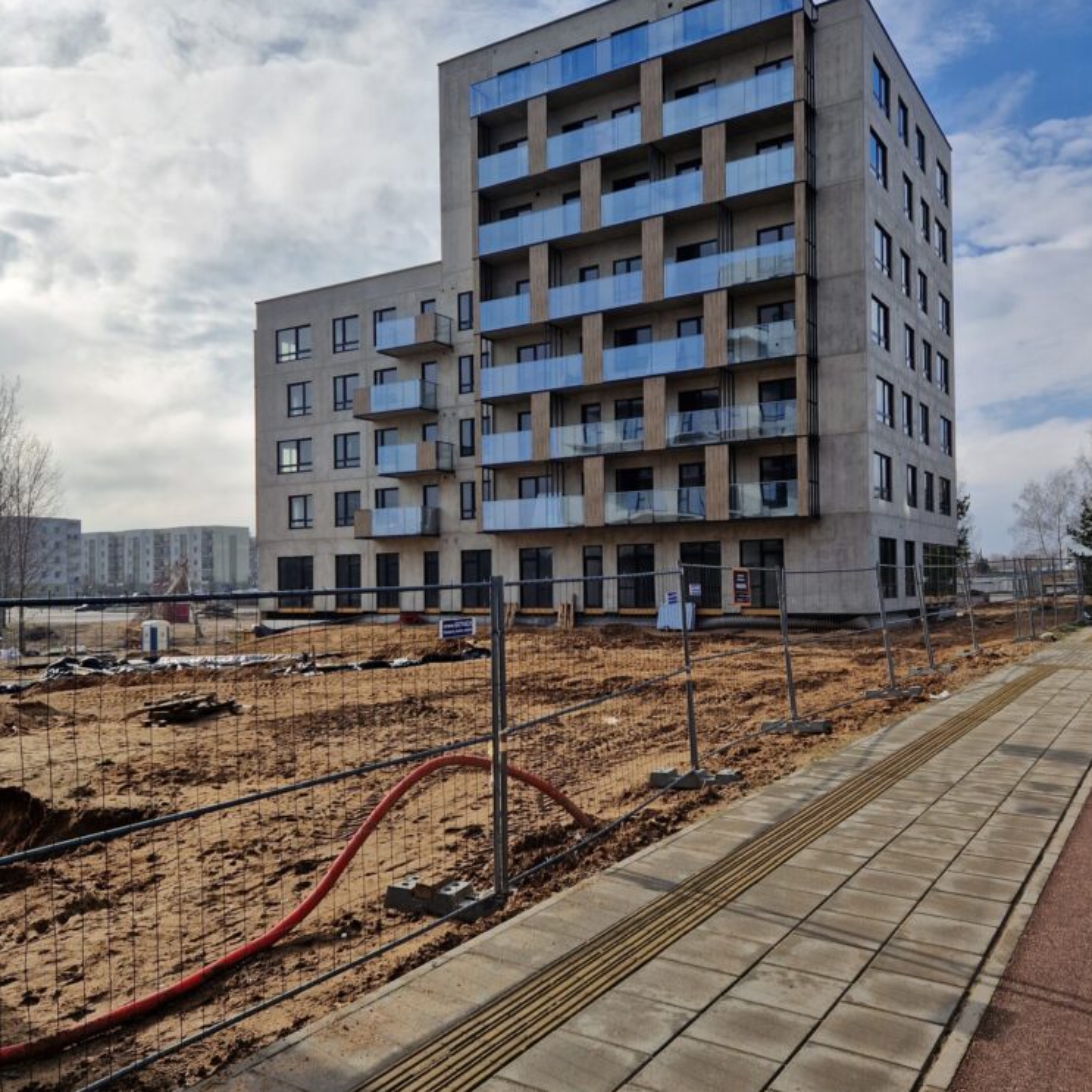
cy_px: 563
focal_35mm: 28
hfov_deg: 57.3
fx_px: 999
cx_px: 539
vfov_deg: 57.3
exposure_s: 1/3784
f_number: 1.8
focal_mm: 5.4
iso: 50
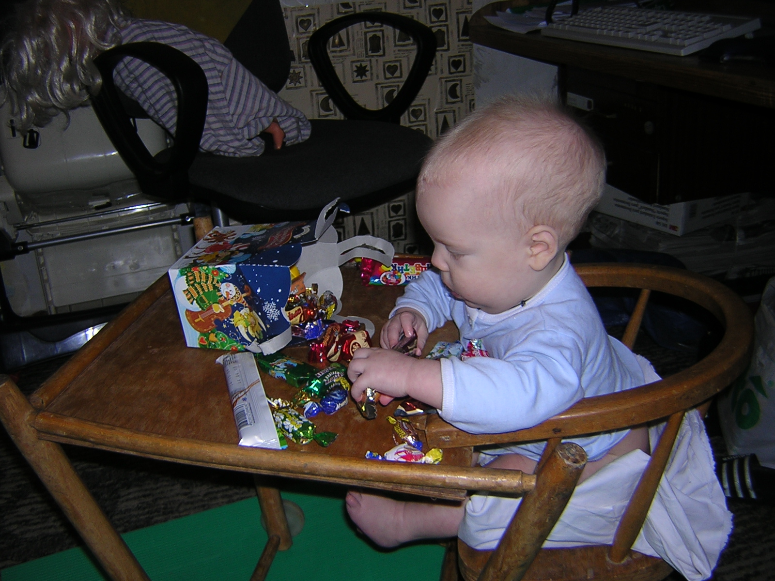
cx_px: 388
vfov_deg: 39.7
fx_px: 806
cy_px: 290
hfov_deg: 51.4
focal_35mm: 36
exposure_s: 1/60.1
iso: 100
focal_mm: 4.7
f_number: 2.6
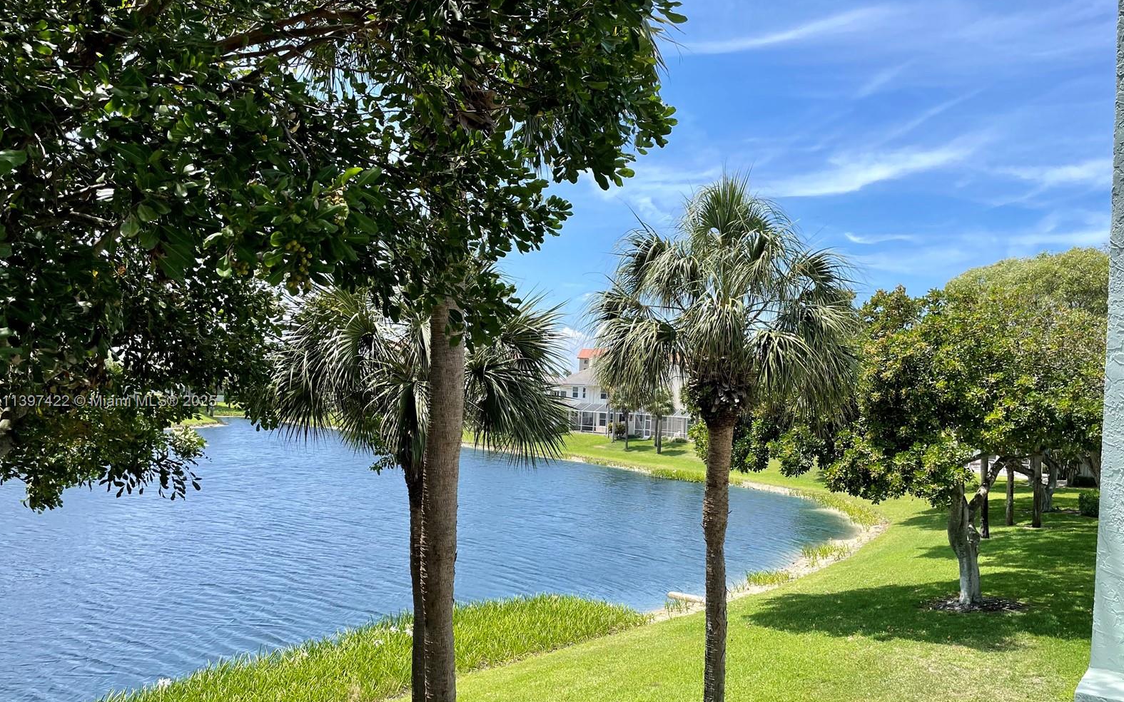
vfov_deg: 44.4
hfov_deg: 66.5
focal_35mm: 28
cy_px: 402
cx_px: 560
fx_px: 858
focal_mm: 4.2
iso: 32
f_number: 1.6
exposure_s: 1/1916
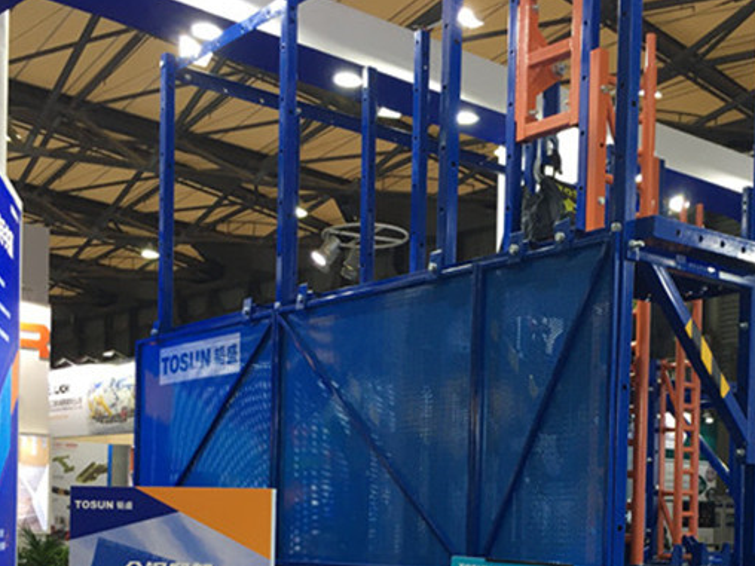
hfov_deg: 34.0
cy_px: 528
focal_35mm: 56
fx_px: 1221
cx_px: 511
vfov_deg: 25.2
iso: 32
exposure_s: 1/33
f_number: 2.2
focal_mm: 4.15
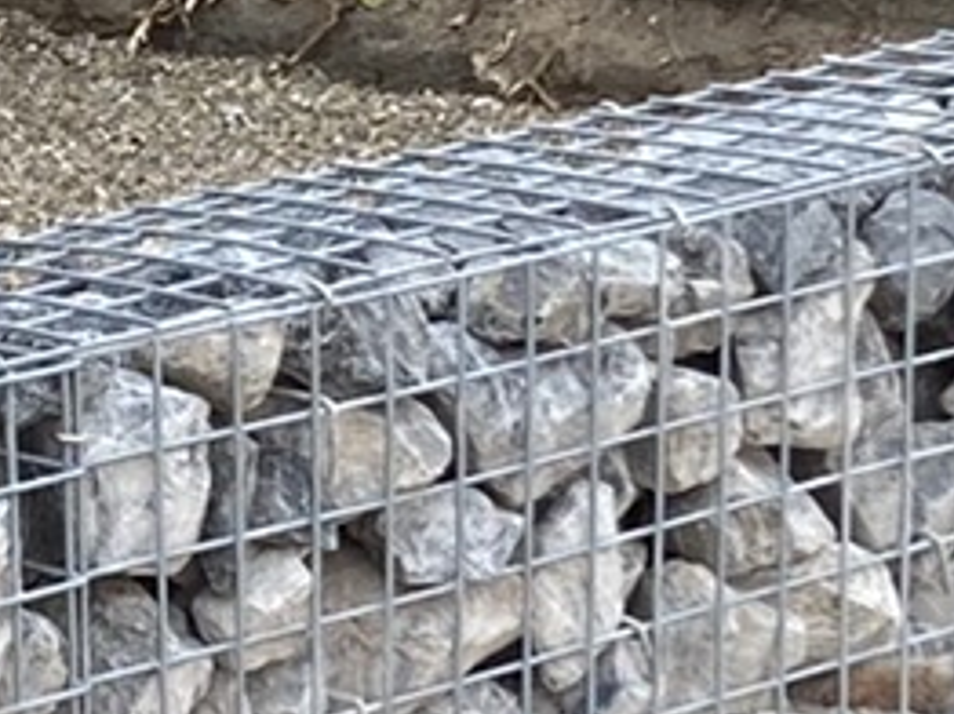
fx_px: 6030
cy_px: 434
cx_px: -401
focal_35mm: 219
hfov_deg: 8.9
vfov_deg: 6.8
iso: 20
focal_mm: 3.99
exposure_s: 1/268
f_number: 1.8
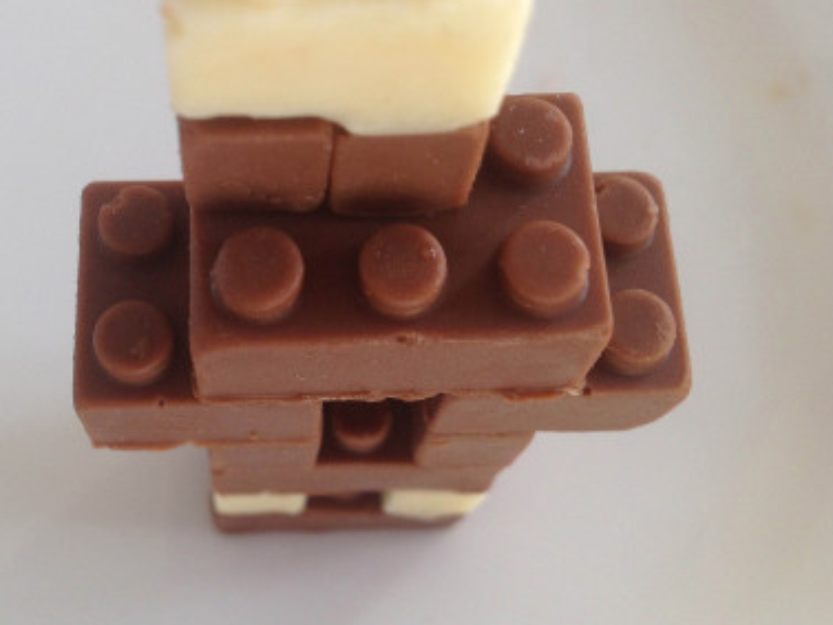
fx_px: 1252
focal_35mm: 52
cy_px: 241
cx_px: 300
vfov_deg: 28.0
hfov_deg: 36.5
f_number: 2.4
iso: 50
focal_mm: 4.28
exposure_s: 1/60
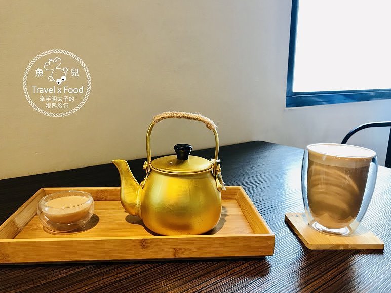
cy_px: 150
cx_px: 199
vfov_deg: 48.2
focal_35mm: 29
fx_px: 328
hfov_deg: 61.7
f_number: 1.8
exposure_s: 1/30
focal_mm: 3.99
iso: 25
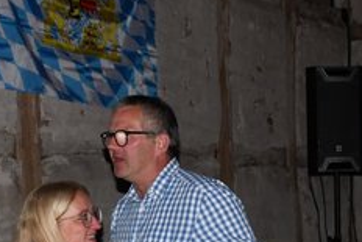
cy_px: 281
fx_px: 1147
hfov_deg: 17.7
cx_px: 329
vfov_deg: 11.8
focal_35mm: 114
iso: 1000
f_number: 5
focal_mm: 22
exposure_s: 1/60
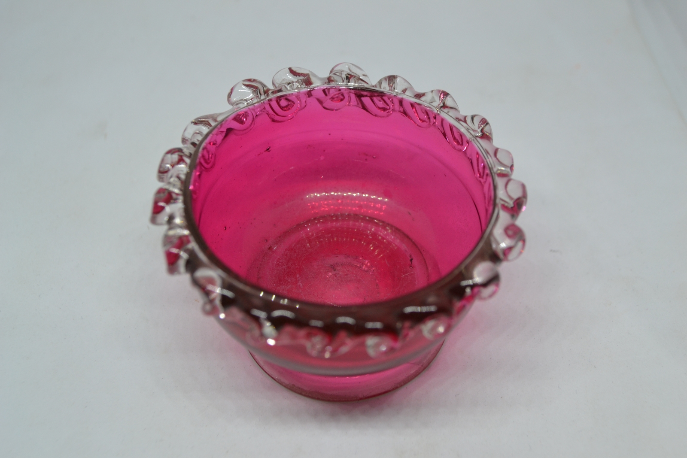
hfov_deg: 49.5
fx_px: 744
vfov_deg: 34.2
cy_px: 229
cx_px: 344
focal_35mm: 39
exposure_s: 1/60
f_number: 5.6
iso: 400
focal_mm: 26
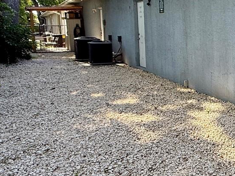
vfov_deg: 35.0
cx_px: 273
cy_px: 65
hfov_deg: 36.6
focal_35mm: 41
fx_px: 278
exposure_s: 1/349
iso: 64
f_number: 2.2
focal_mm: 2.22
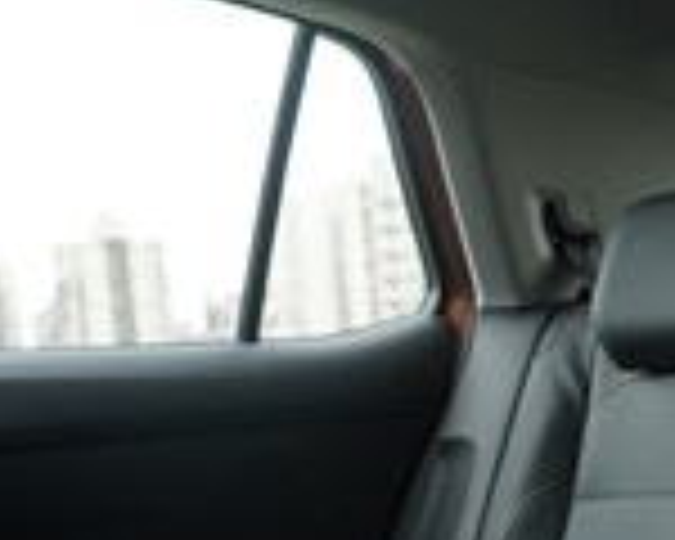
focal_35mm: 75
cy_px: 711
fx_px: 1498
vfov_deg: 18.9
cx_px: 693
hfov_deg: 24.1
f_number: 3.2
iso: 400
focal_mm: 20
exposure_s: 1/1000
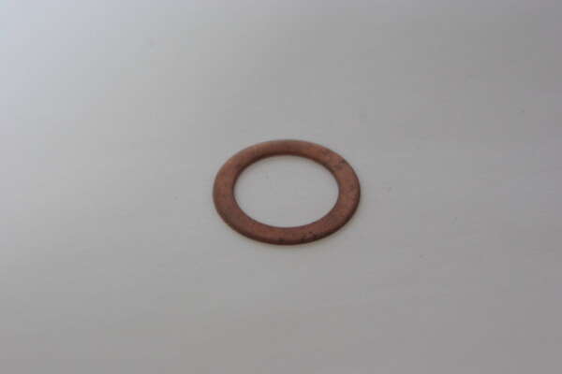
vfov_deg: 11.4
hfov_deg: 17.1
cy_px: 187
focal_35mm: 120
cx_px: 281
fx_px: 1873
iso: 800
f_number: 8
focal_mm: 80
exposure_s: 1/45
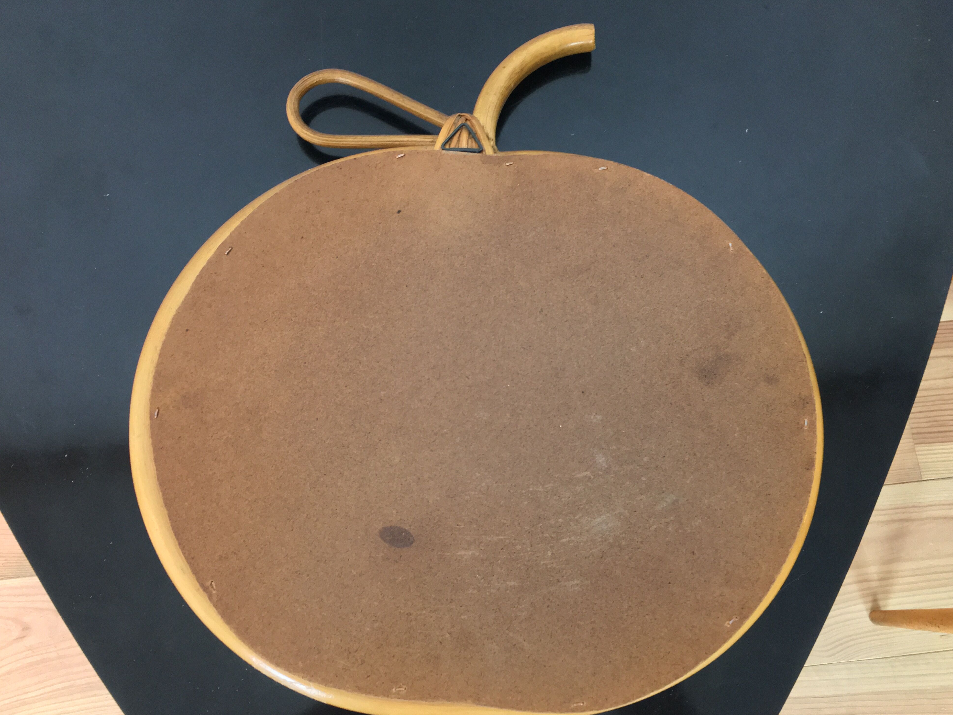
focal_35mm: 30
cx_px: 482
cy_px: 367
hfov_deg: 60.0
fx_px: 826
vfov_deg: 46.8
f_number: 2.2
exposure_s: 1/33
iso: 200
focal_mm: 4.15
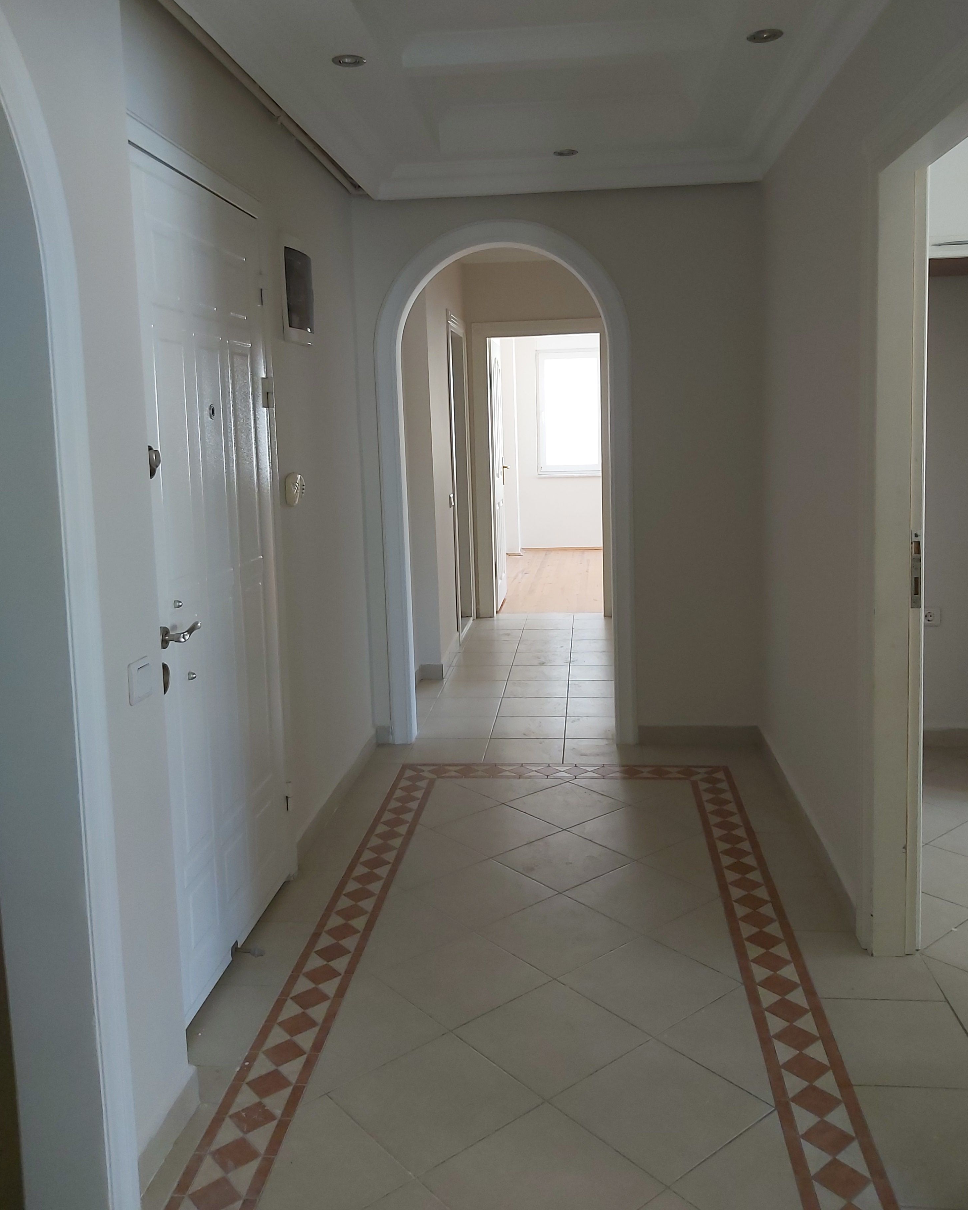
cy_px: 543
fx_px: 1003
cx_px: 497
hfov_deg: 51.5
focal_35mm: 28
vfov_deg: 62.1
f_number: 1.7
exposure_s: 1/213
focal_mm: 3.92
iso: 200
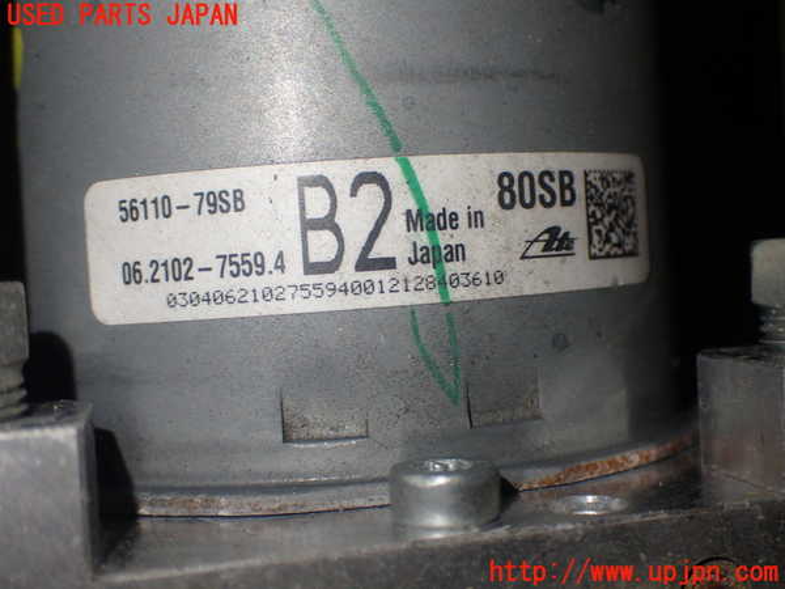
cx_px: 392
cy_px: 294
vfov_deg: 30.9
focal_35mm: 47
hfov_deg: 40.4
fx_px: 1066
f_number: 3.1
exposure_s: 1/80
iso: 200
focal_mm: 8.4
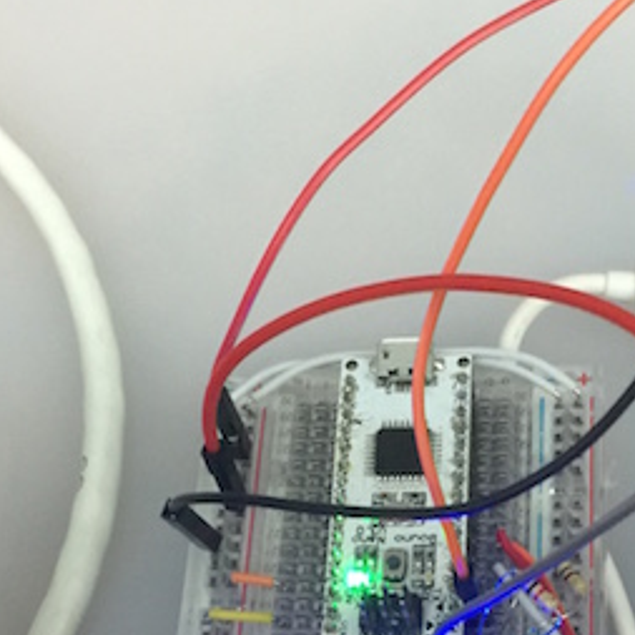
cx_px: 530
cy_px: 497
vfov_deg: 26.1
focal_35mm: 65
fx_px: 1349
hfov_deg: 25.9
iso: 100
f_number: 2.2
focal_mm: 4.15
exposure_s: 1/8
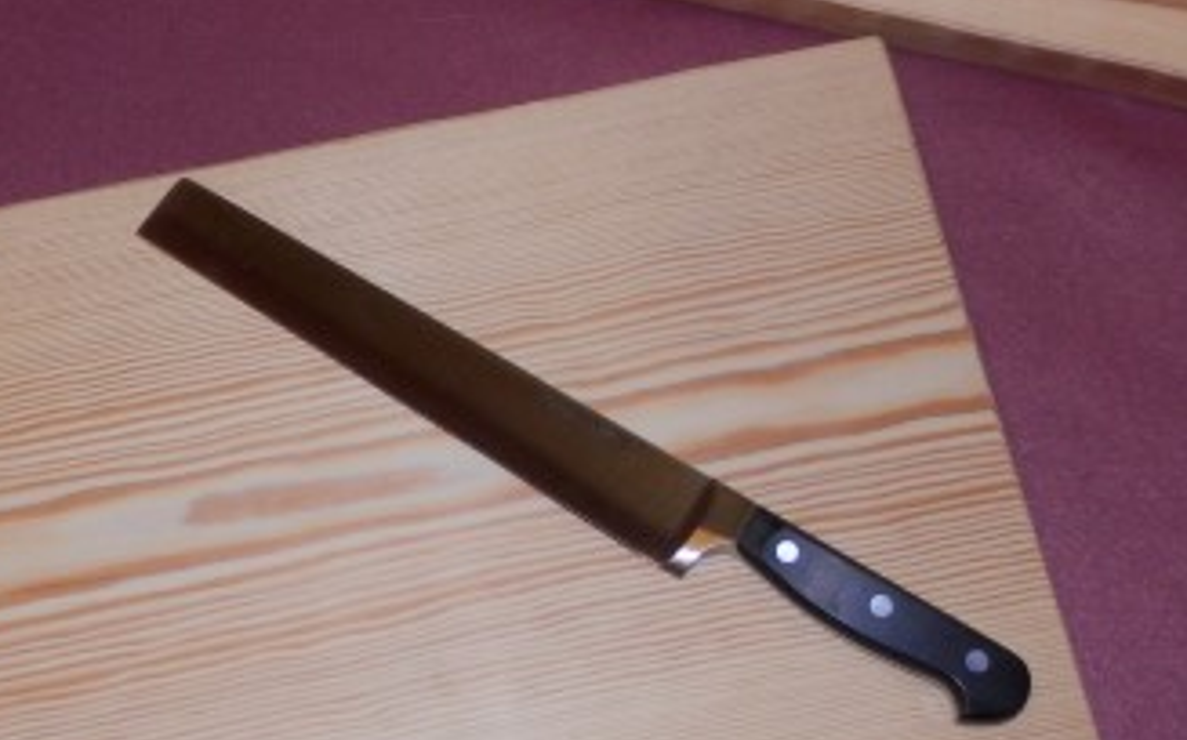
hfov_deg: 36.0
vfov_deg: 23.1
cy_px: 381
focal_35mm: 56
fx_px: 1811
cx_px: 417
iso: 100
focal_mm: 5
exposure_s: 1/30
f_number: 3.2
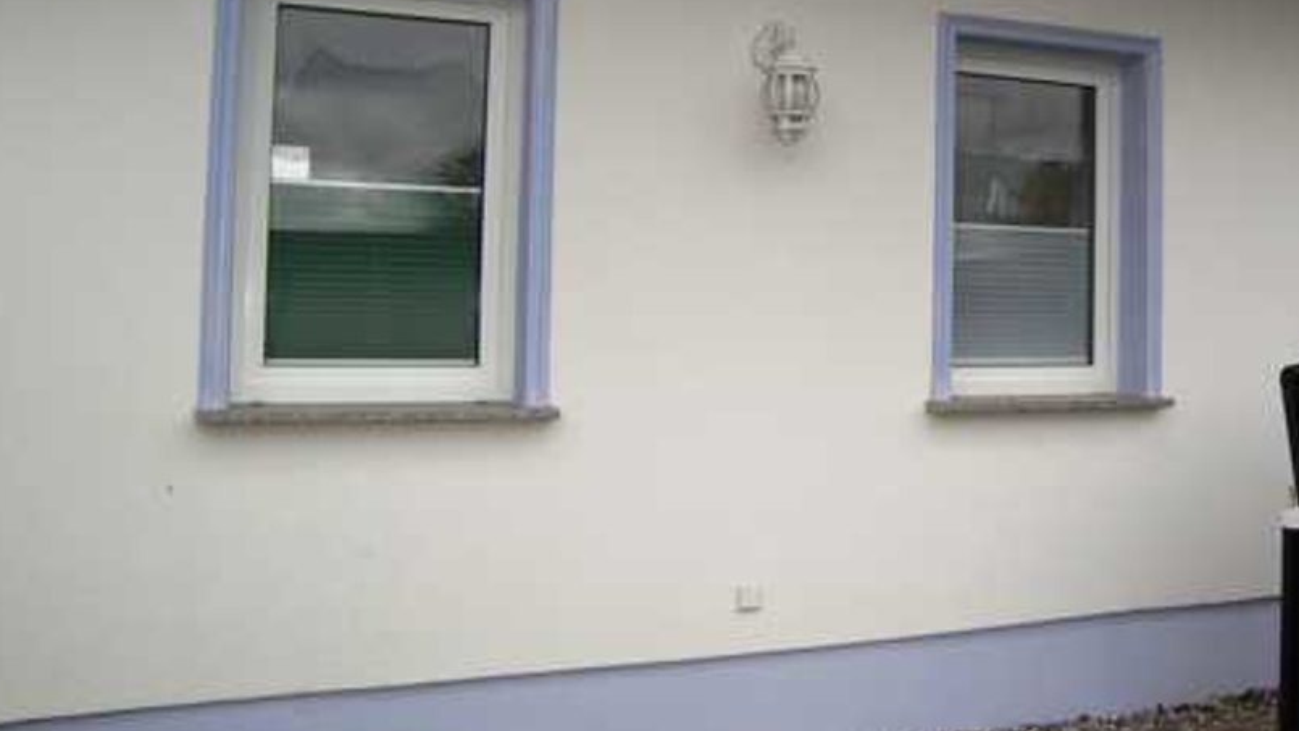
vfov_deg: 30.2
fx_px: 1343
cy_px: 244
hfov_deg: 50.1
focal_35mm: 39
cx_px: 923
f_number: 2.8
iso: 50
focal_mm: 5.1
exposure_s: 1/320
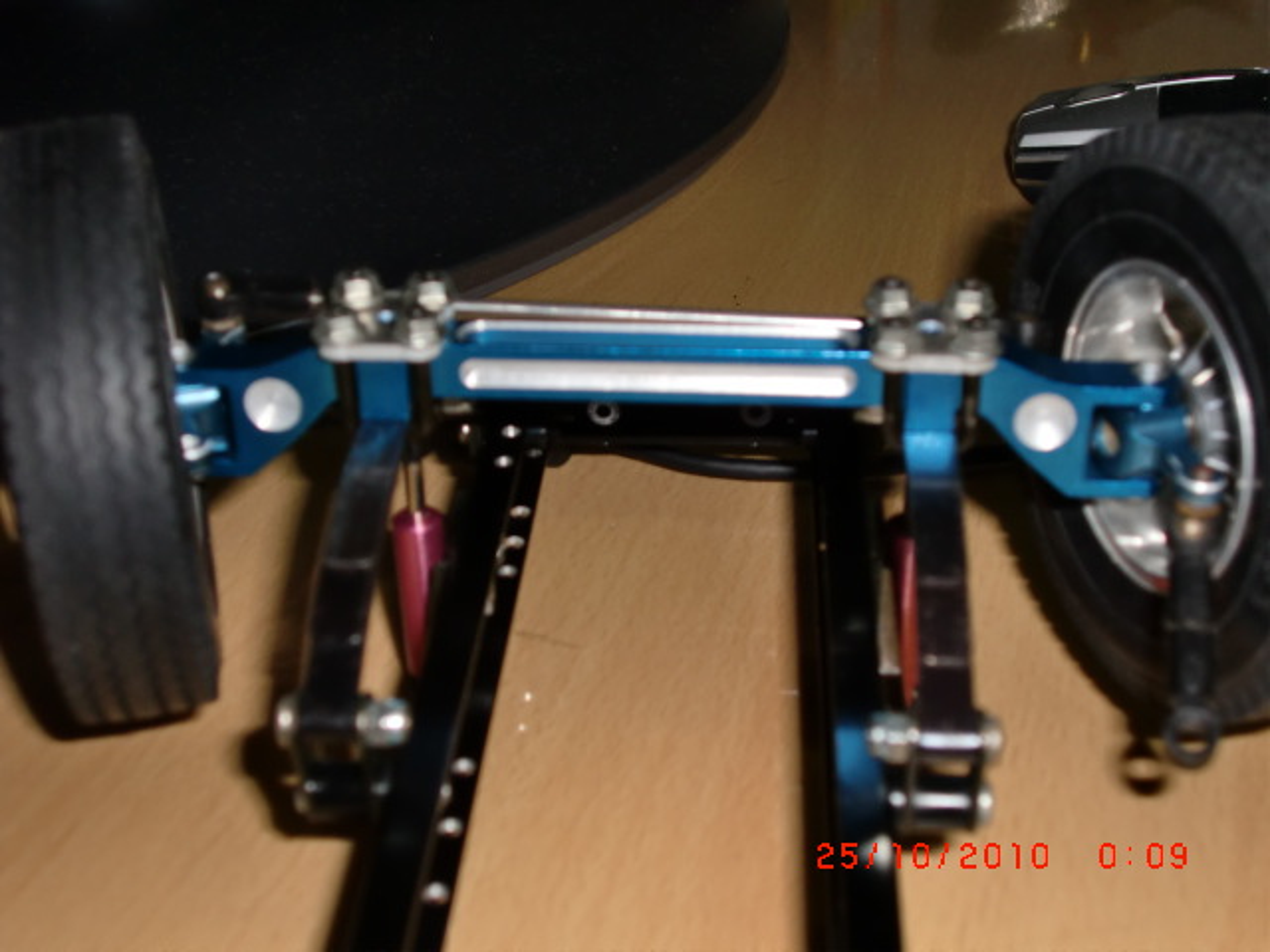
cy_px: 476
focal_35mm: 52
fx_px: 1908
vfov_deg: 28.0
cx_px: 635
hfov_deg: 36.8
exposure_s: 1/60
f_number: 3.4
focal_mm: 9.1
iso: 125
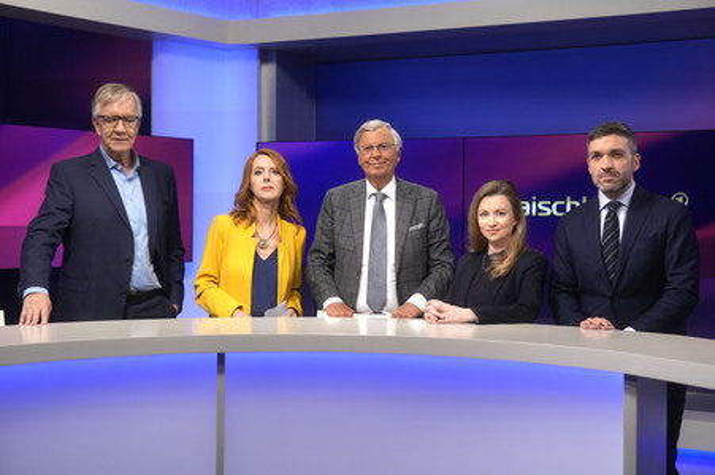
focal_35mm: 45
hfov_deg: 43.6
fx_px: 893
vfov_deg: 29.8
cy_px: 238
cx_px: 358
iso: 640
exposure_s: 1/250
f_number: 2.2
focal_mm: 30
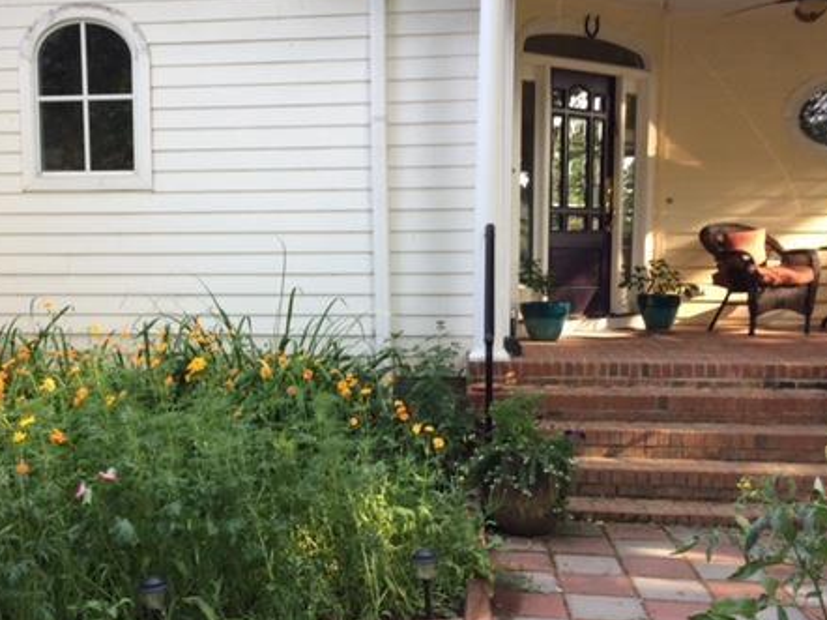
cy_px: 369
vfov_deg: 34.2
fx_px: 1003
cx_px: 316
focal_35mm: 42
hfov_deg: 44.5
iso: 50
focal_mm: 4.15
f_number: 2.2
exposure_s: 1/120
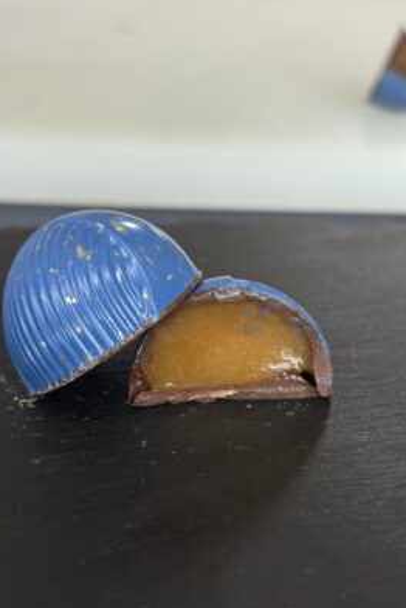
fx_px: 930
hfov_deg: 24.6
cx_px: 194
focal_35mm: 55
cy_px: 305
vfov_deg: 36.2
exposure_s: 1/120
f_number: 1.6
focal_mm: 5.96
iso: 80
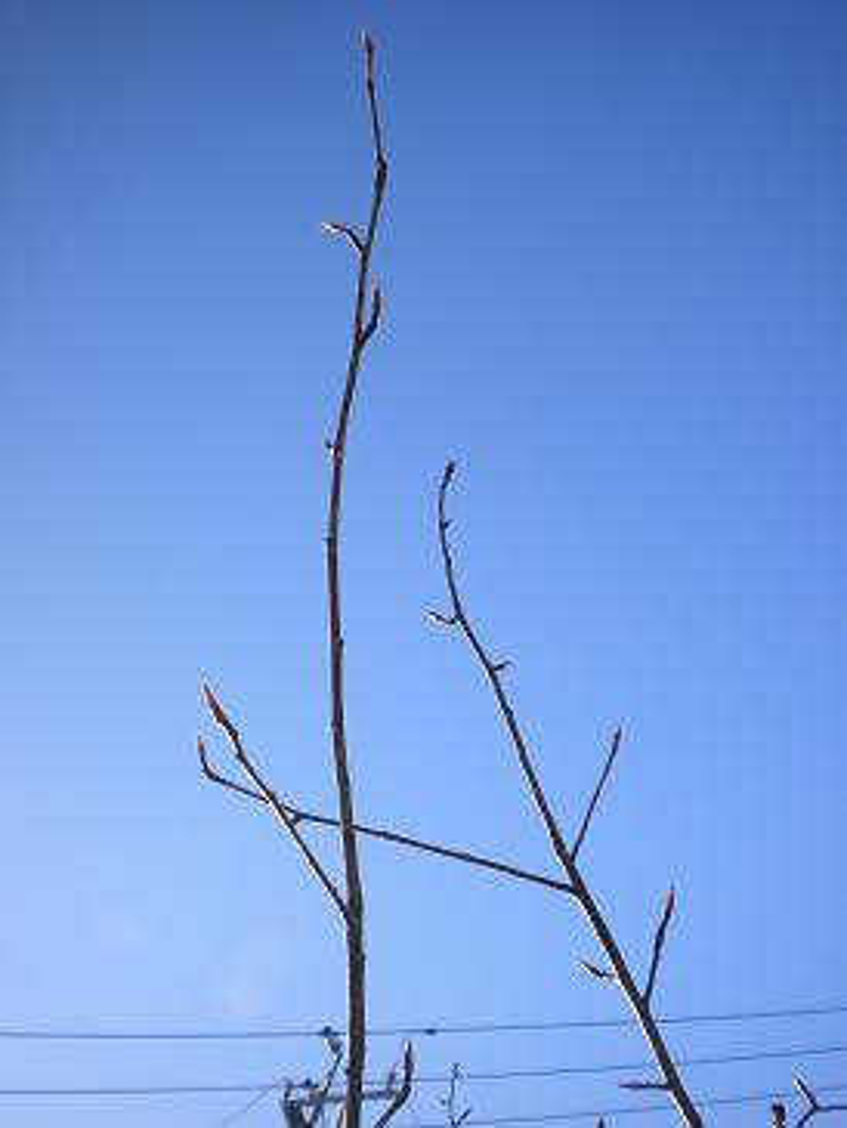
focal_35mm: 41
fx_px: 1337
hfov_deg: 35.2
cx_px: 424
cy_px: 564
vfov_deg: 45.8
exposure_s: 1/447
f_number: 4.9
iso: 80
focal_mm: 7.4
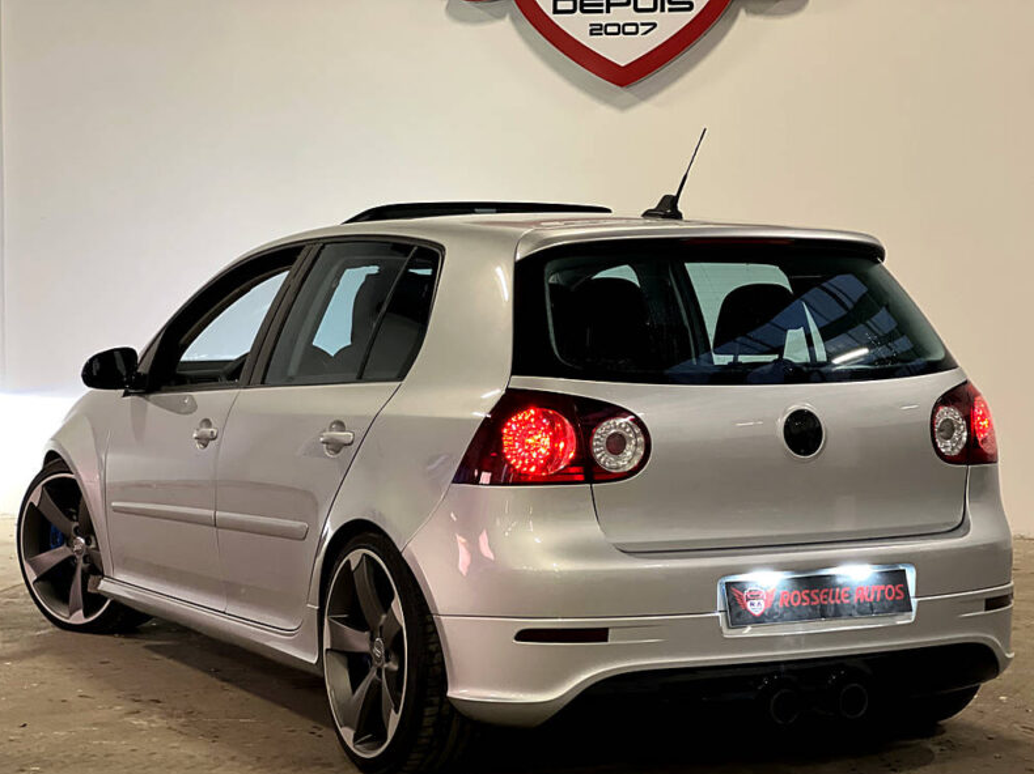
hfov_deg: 25.0
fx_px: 2329
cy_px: 391
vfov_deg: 18.9
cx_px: 522
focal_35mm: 78
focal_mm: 9
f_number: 2.8
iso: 500
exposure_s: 1/20
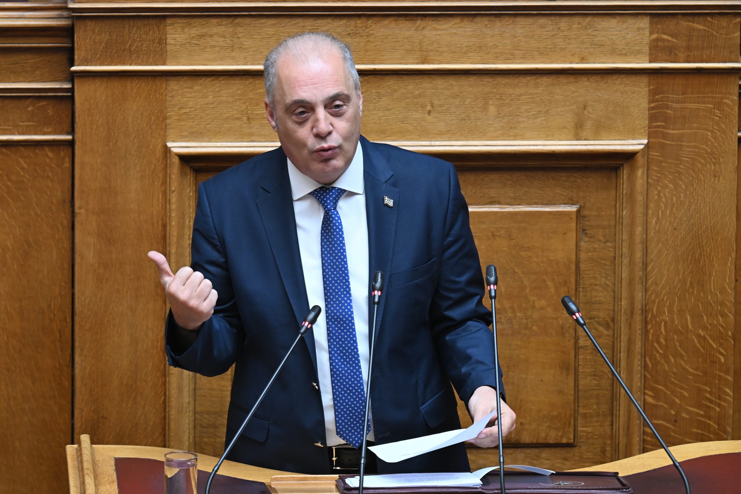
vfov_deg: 3.4
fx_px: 8233
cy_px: 247
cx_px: 370
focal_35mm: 400
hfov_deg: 5.2
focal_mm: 400
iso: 2800
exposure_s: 1/250
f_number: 6
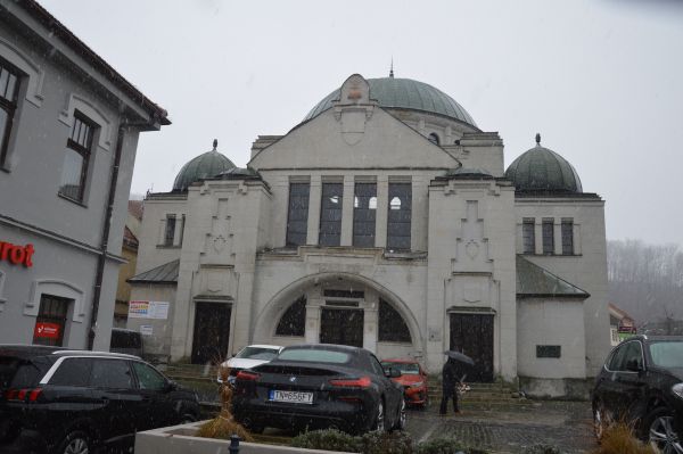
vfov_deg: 22.6
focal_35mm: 60
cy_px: 227
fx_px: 1137
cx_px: 342
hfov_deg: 33.4
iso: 110
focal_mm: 40
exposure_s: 1/125
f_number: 5.6
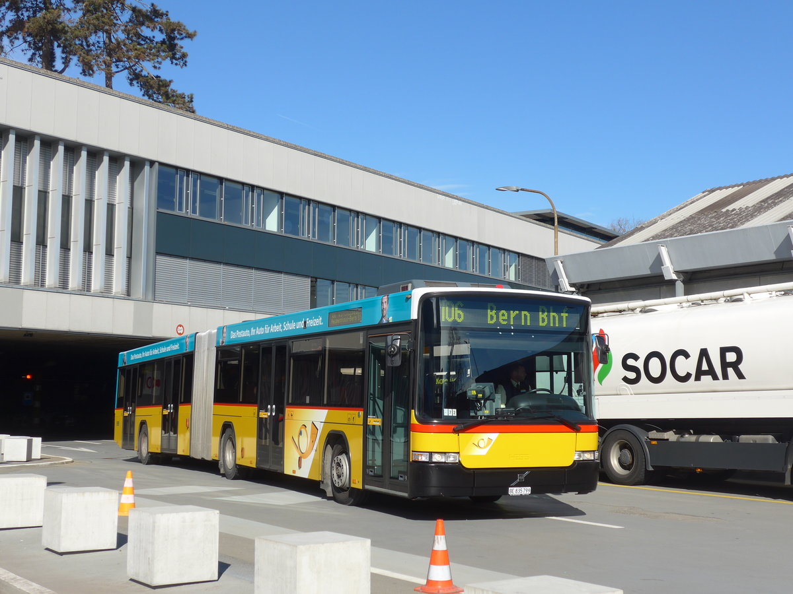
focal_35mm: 49
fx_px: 1123
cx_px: 396
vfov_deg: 29.7
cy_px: 297
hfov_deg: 38.9
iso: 80
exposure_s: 1/1300
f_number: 3.2
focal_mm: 10.1
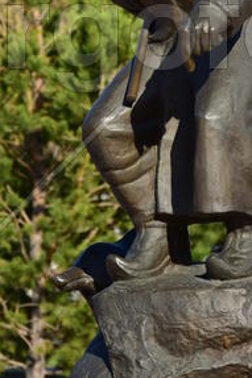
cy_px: 37
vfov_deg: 7.5
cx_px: 191
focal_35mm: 273
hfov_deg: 5.0
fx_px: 2870
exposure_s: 1/400
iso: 100
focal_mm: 90
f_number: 5.6
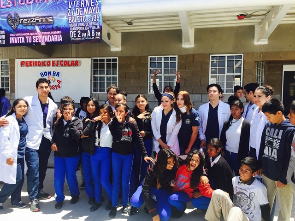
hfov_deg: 61.7
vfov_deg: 48.2
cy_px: 110
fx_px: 247
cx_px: 148
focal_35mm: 29
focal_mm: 4.15
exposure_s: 1/807
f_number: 2.2
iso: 32
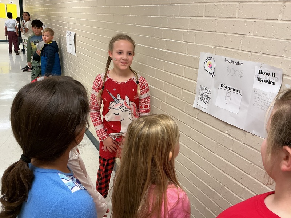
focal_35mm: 29
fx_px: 244
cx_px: 146
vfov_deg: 48.2
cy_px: 109
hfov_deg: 61.7
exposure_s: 1/60
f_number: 1.8
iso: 80
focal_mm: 3
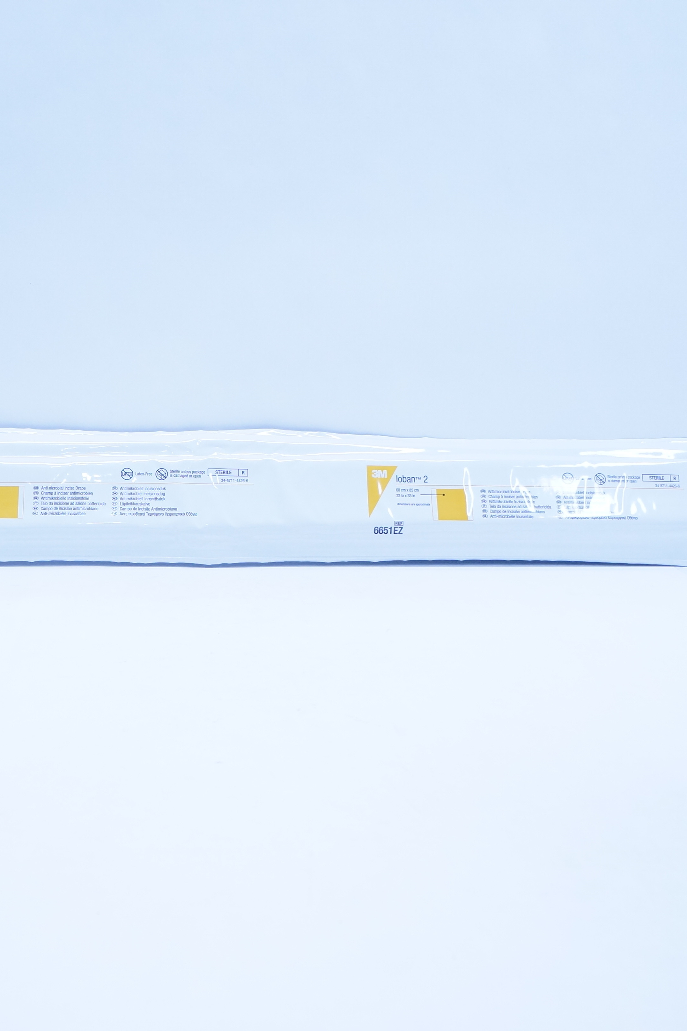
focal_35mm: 41
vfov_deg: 47.4
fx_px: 1174
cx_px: 188
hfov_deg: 32.1
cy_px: 511
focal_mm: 18
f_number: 5.6
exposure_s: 1/160
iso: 800
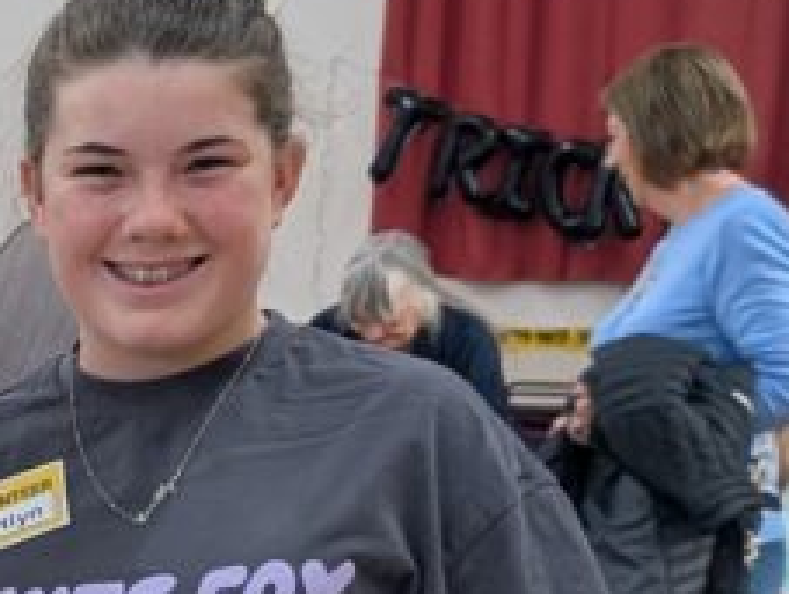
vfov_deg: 10.9
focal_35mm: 133
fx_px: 3036
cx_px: -737
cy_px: 818
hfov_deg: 13.0
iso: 92
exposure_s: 1/50
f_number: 1.68
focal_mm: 6.9
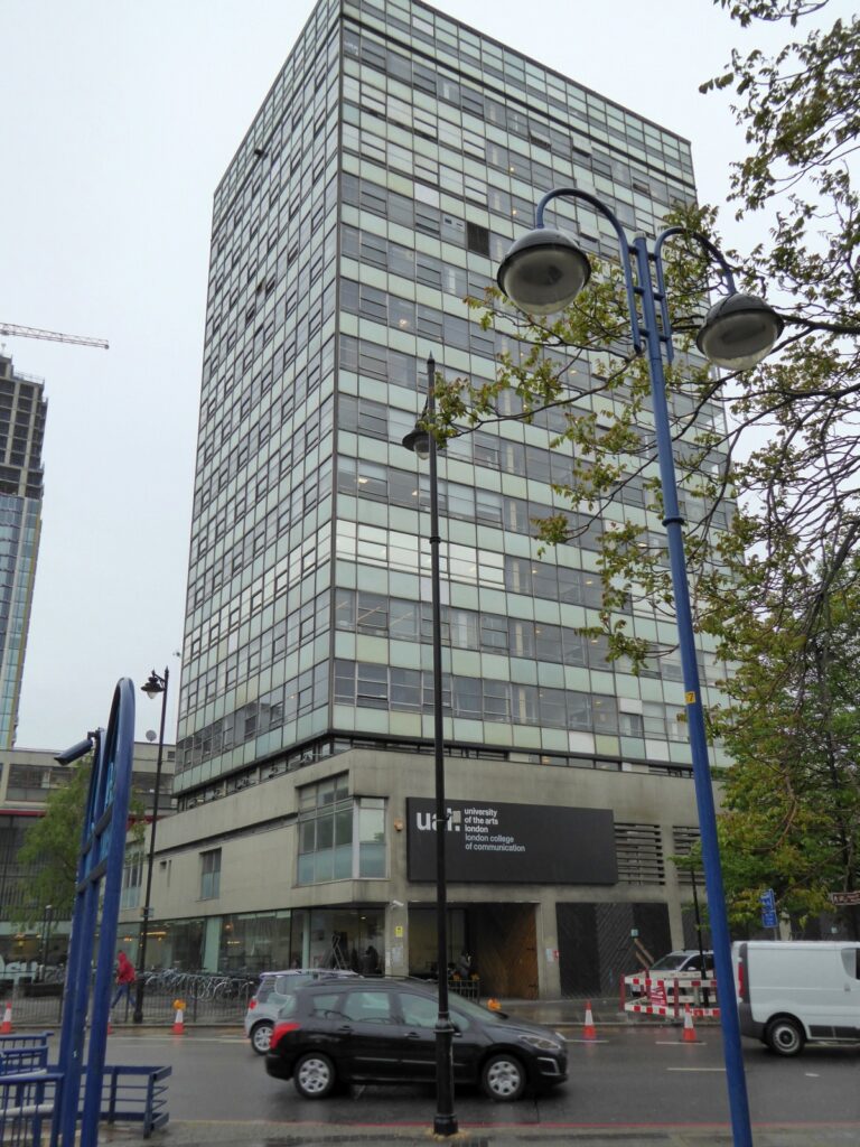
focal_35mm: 29
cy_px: 574
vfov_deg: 61.7
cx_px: 430
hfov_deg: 48.2
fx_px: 961
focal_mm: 5
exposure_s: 1/320
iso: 200
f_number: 3.5
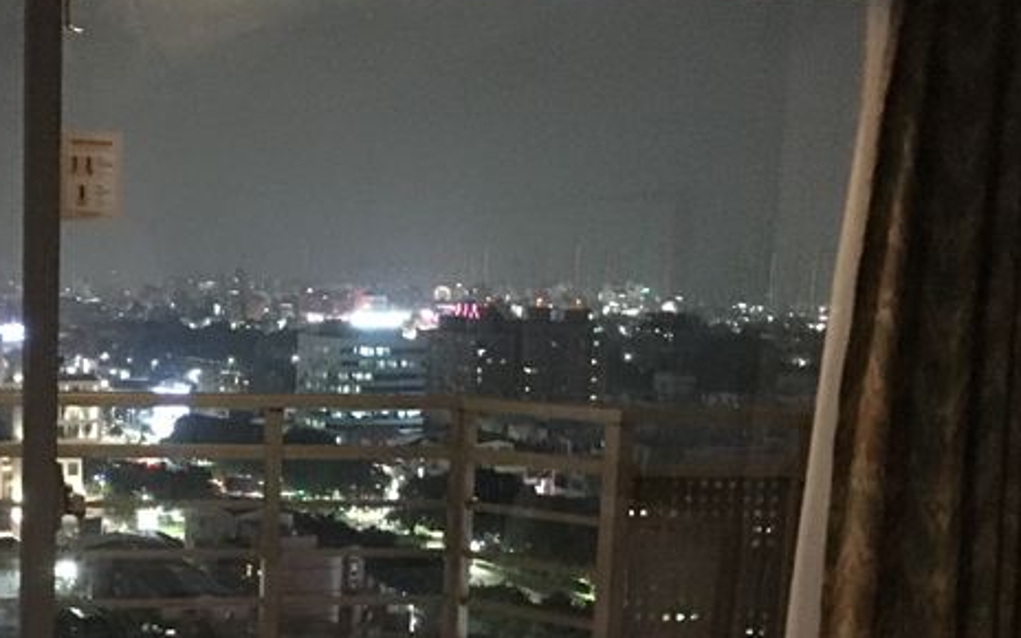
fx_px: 1475
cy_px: 491
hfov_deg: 36.7
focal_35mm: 53
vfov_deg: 24.1
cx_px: 183
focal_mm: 4.15
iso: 400
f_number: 2.2
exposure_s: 1/4
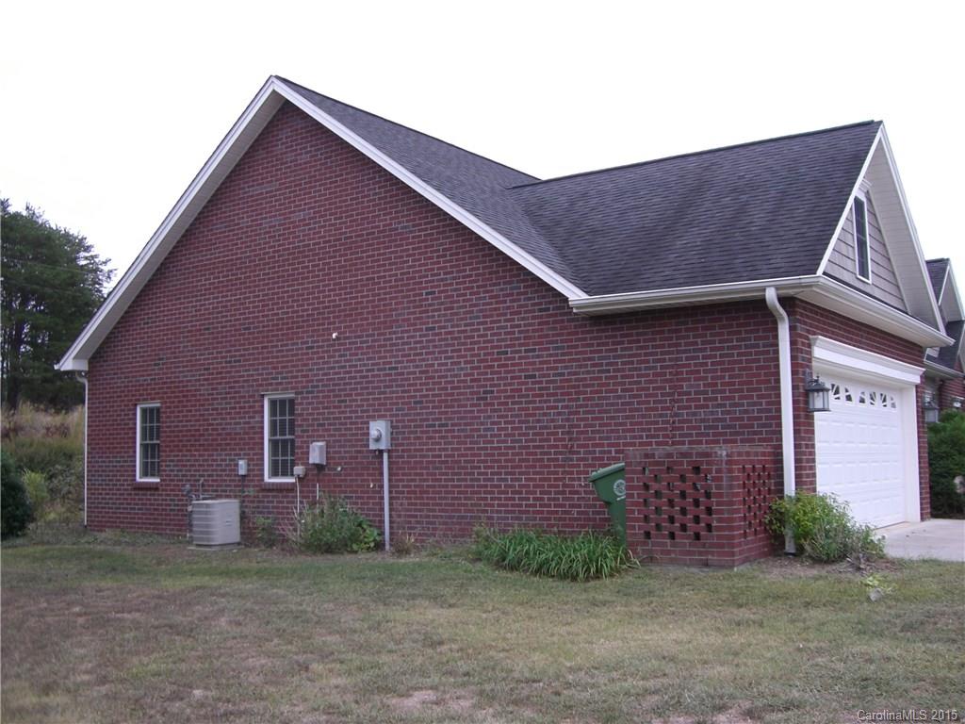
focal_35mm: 38
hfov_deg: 49.0
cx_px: 482
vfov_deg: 37.7
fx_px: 1059
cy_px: 362
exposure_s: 1/200
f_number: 2.7
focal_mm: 6.2
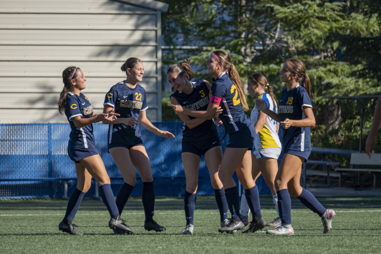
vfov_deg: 3.7
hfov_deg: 5.5
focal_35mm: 375
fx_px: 3969
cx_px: 190
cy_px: 127
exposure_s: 1/2000
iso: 400
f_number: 6.3
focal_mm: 250
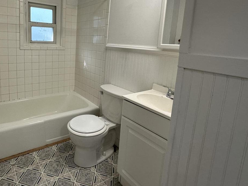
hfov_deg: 73.3
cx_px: 76
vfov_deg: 59.8
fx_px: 158
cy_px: 64
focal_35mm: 22
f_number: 2.2
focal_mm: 2.22
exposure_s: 1/120
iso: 160
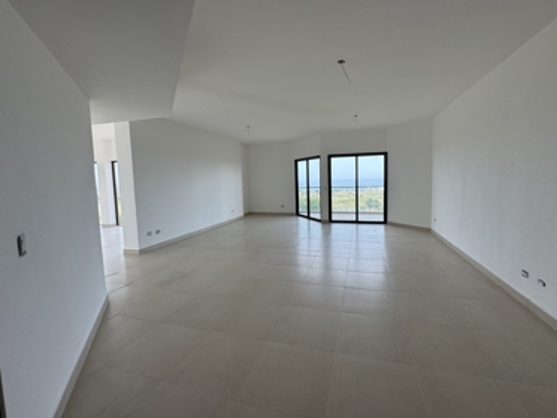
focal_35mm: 15
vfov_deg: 81.7
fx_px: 241
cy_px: 197
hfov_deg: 98.1
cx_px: 294
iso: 40
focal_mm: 2.22
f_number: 2.2
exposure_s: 1/232
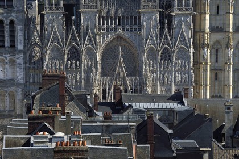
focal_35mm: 180
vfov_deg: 7.6
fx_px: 1195
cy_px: 80
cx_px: 120
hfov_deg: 11.4
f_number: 10
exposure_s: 1/250
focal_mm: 180
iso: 200
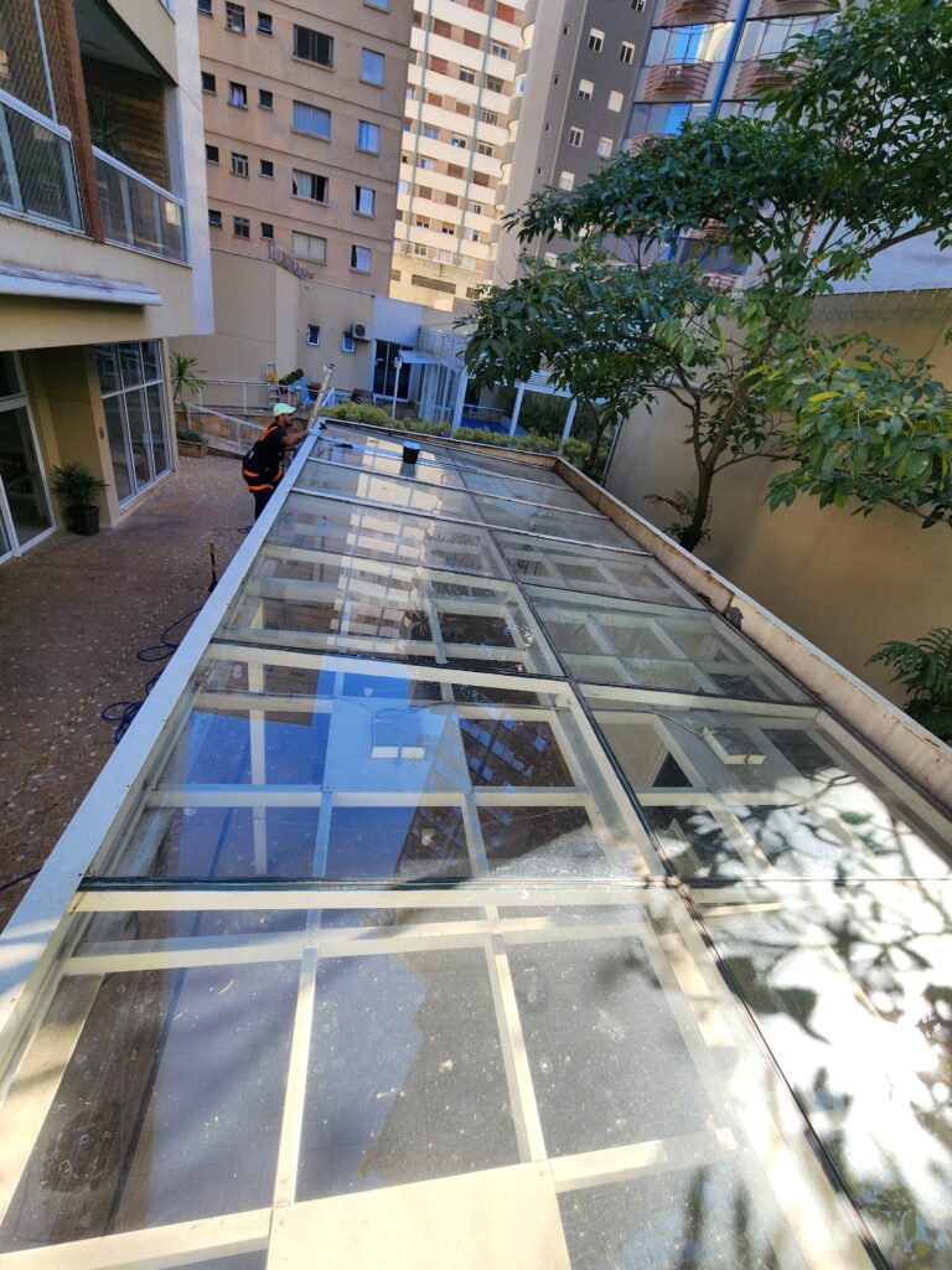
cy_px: 635
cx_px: 476
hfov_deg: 89.9
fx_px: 477
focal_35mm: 13
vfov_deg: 106.2
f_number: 2.2
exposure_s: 1/263
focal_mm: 2.2
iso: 50
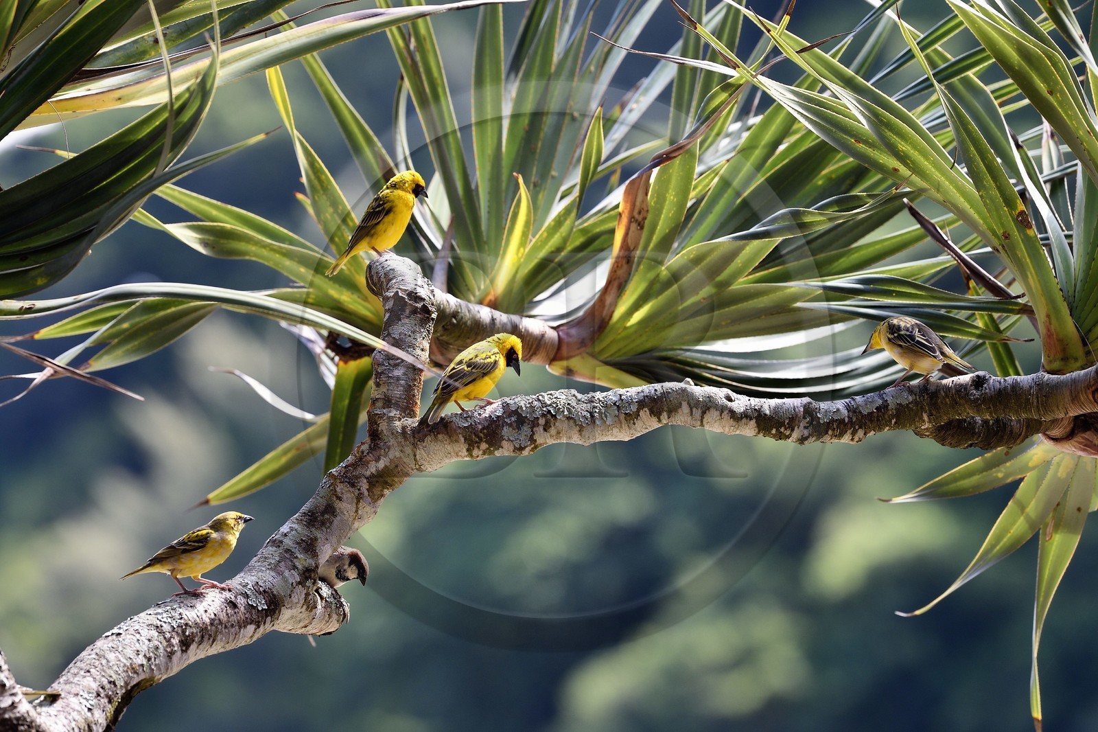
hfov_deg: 10.3
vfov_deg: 6.9
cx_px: 549
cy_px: 366
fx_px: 6098
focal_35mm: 200
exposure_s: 1/640
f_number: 4.5
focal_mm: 200
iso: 400
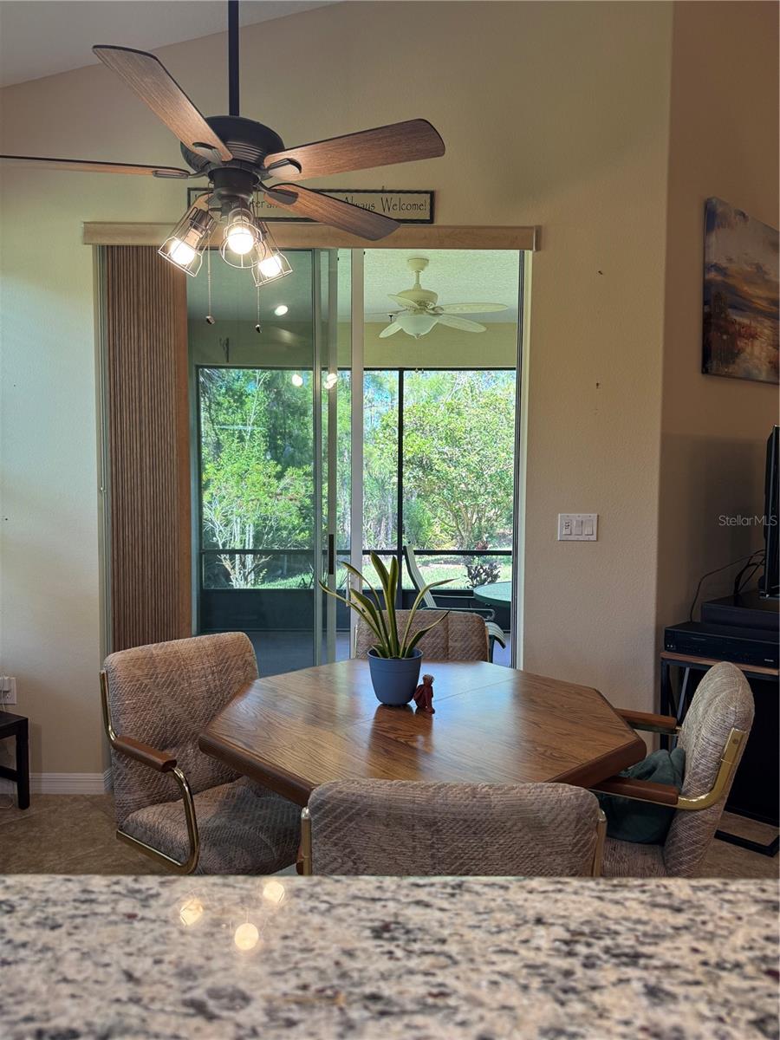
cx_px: 390
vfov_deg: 71.6
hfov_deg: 56.8
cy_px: 520
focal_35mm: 24
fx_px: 721
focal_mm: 6.76
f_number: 1.78
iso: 80
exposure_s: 1/120
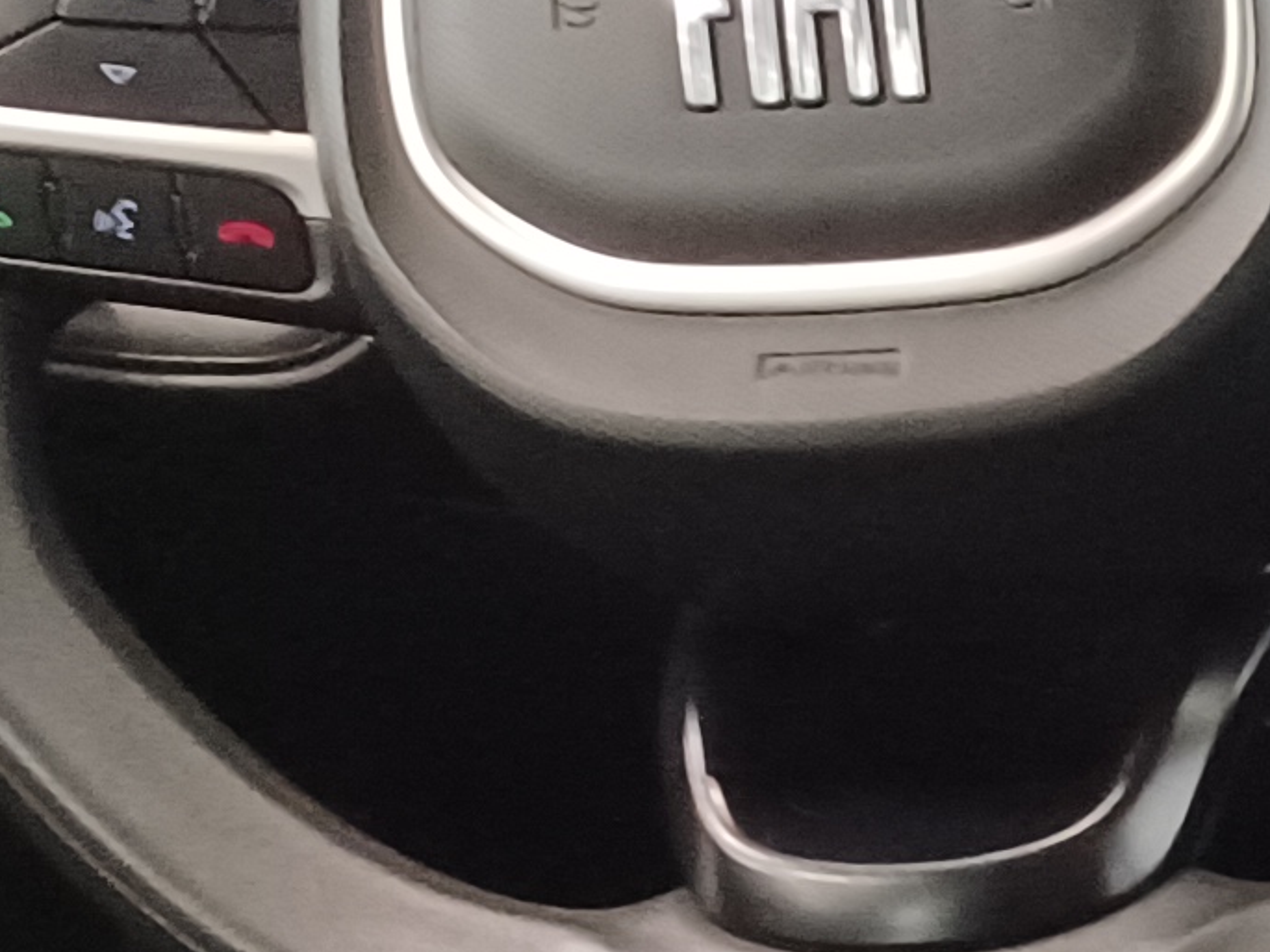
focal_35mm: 146
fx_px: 5357
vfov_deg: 10.1
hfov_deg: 11.3
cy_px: 898
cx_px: 3007
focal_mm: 4.6
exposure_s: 1/20
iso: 800
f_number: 1.8
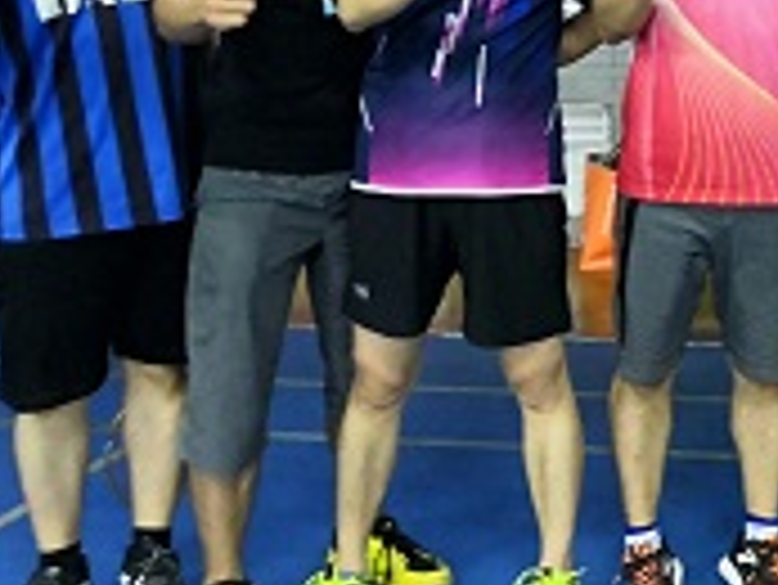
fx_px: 1754
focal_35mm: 78
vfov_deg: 18.6
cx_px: 908
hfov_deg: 23.1
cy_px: 74
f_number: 1.8
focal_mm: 3.95
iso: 400
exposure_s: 1/33.3
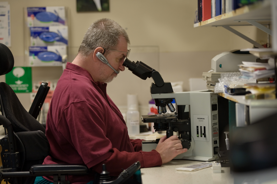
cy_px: 92
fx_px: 784
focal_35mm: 102
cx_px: 138
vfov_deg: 13.4
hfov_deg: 20.0
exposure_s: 1/160
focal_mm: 102
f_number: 2.8
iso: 800
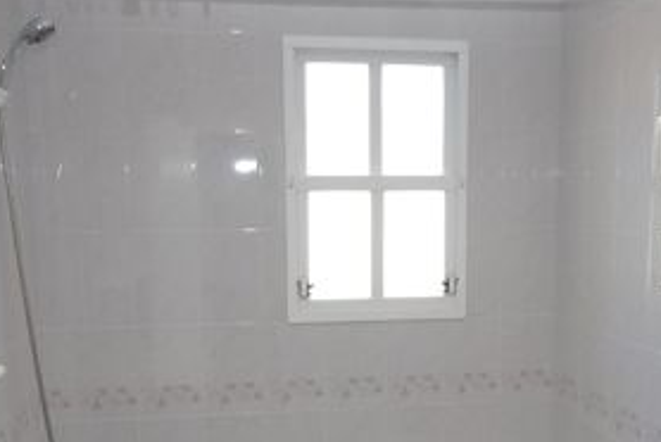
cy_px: 323
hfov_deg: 50.6
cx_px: 351
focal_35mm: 38
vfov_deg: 34.5
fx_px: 698
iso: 320
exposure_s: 1/160
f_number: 4
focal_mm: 10
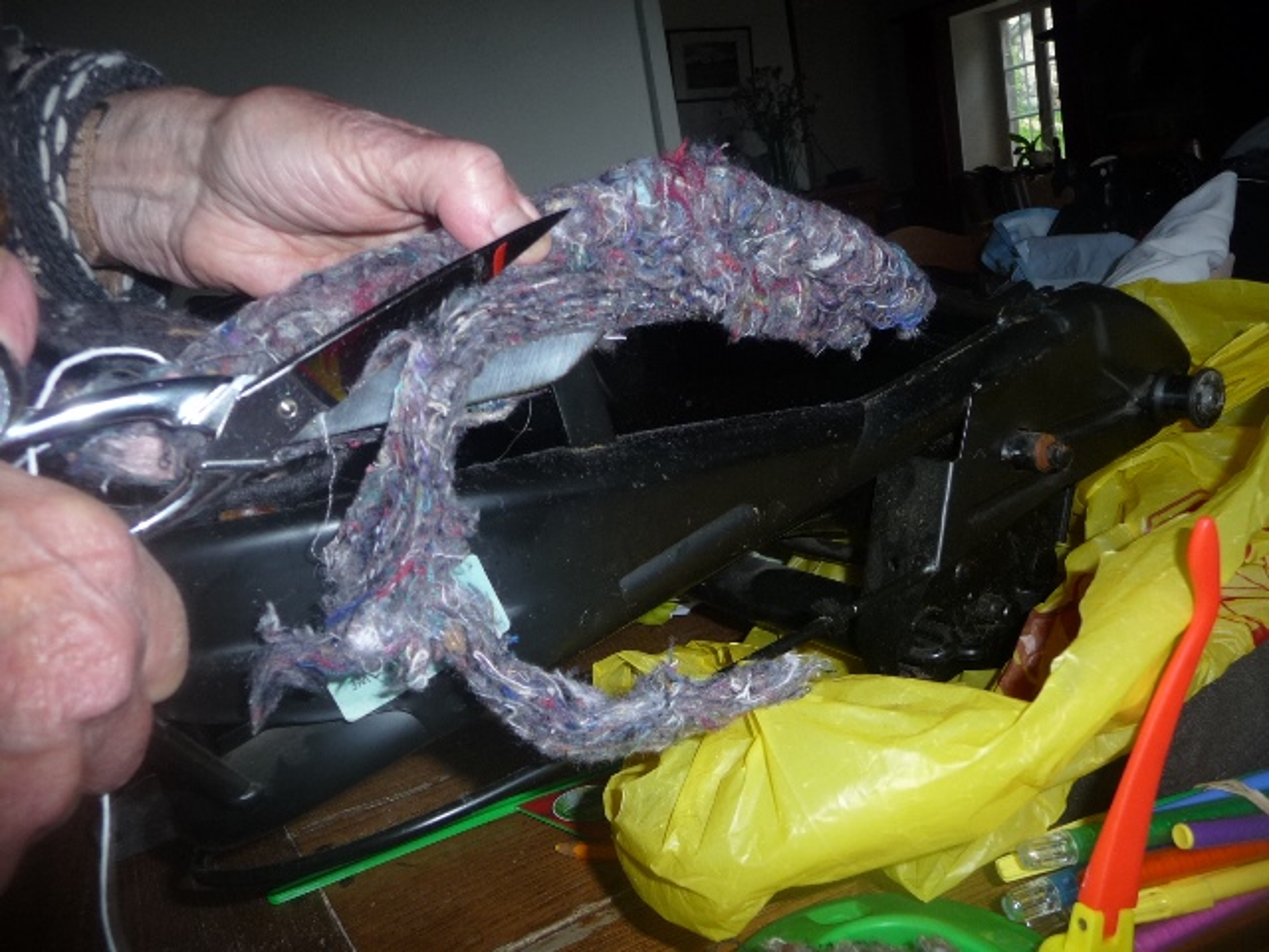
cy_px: 476
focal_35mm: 28
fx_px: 1026
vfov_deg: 49.7
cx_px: 634
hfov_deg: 63.4
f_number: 3.3
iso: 100
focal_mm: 4.7
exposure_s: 1/30
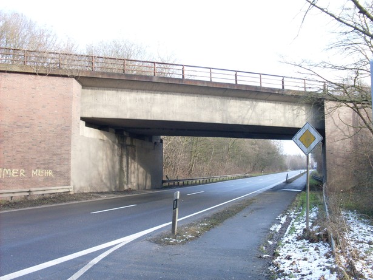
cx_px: 186
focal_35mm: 38
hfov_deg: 49.0
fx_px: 409
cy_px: 140
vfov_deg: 37.7
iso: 80
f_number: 2.8
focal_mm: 6.3
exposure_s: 1/90
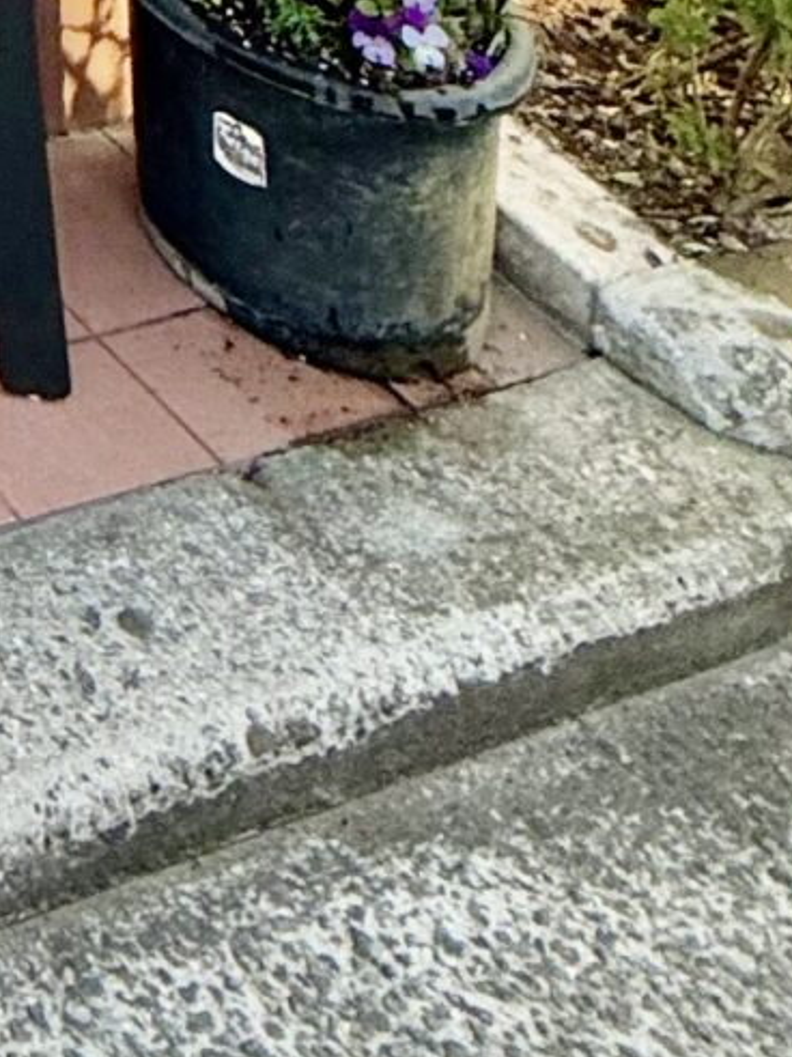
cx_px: -1210
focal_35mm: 73
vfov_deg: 14.9
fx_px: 2228
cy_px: -1518
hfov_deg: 13.4
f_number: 2.2
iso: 40
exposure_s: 1/146
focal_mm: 2.22
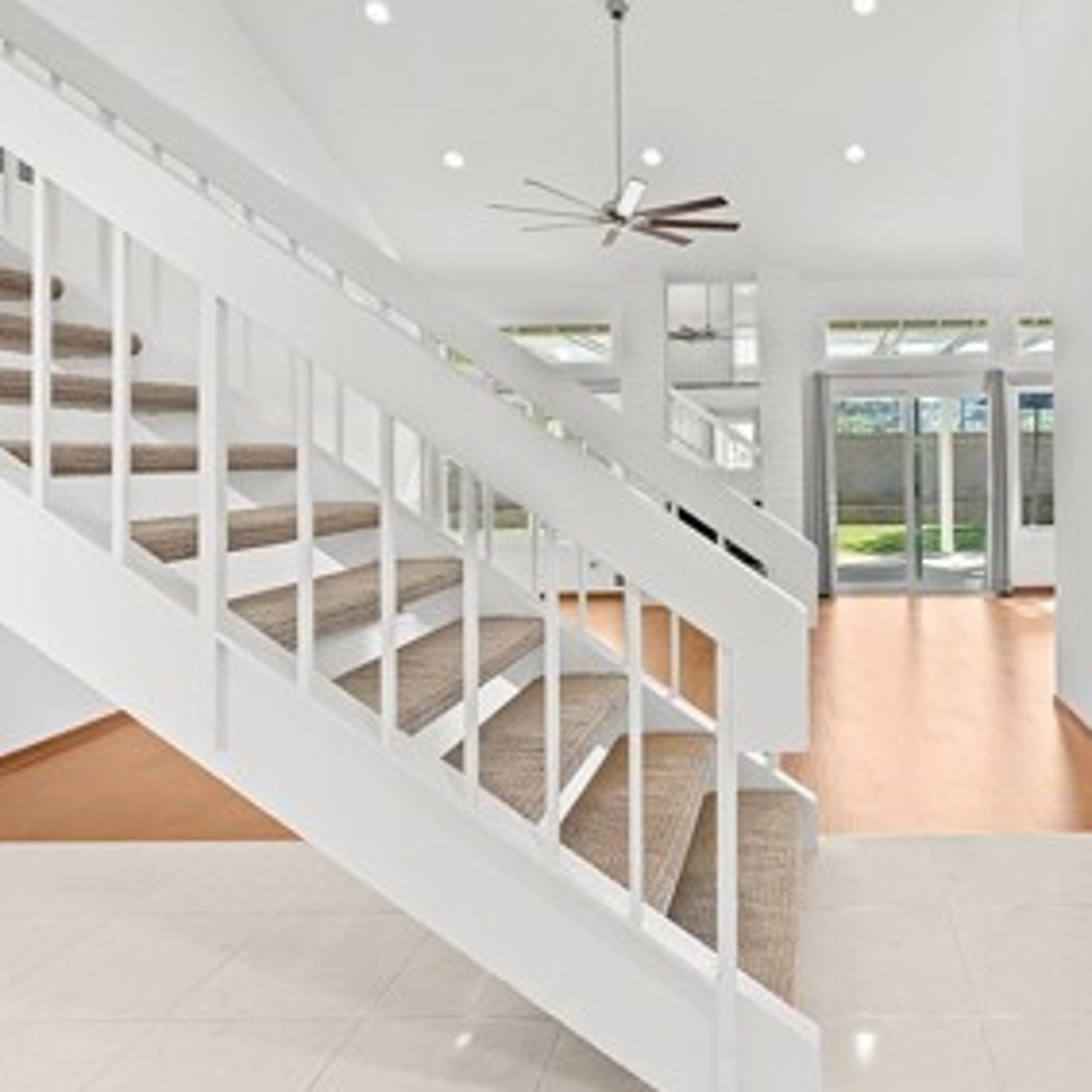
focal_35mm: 25
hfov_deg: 59.9
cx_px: 806
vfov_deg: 62.4
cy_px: 436
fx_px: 892
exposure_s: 1/25
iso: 1000
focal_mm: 13
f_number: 4.5
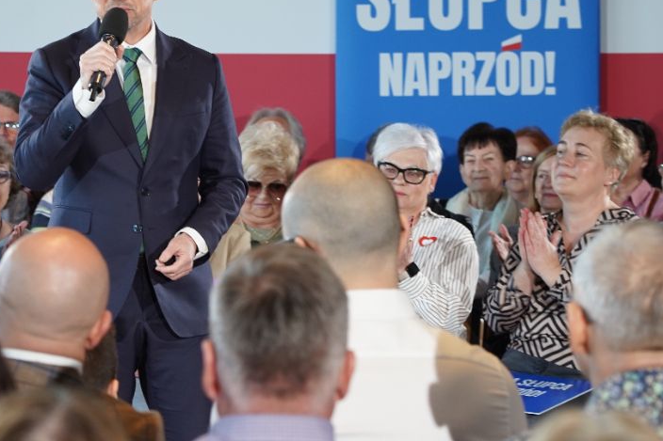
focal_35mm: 194
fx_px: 3572
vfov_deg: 7.1
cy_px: 203
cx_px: 251
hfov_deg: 10.6
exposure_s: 1/100
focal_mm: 105
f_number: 5.6
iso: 1000
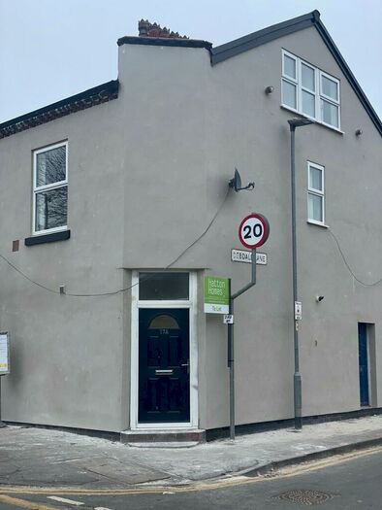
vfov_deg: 36.8
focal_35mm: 52
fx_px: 765
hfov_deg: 28.0
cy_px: 255
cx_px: 191
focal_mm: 6
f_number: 2
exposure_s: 1/539
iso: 20
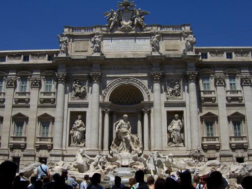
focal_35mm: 36
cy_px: 94
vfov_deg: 39.7
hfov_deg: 51.4
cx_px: 126
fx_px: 262
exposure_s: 1/1000
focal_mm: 6
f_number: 4.8
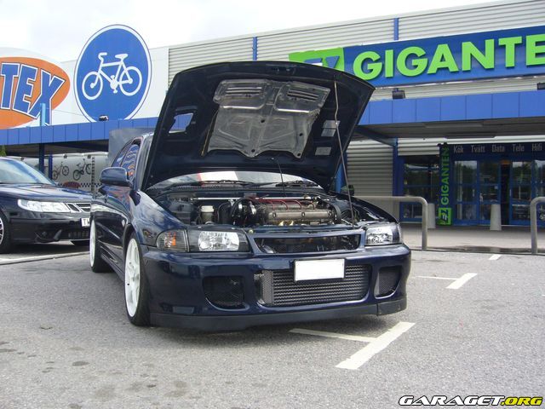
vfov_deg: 40.7
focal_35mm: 35
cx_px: 272
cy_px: 204
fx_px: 551
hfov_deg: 52.6
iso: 80
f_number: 5.6
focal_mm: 5.8
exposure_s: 1/160
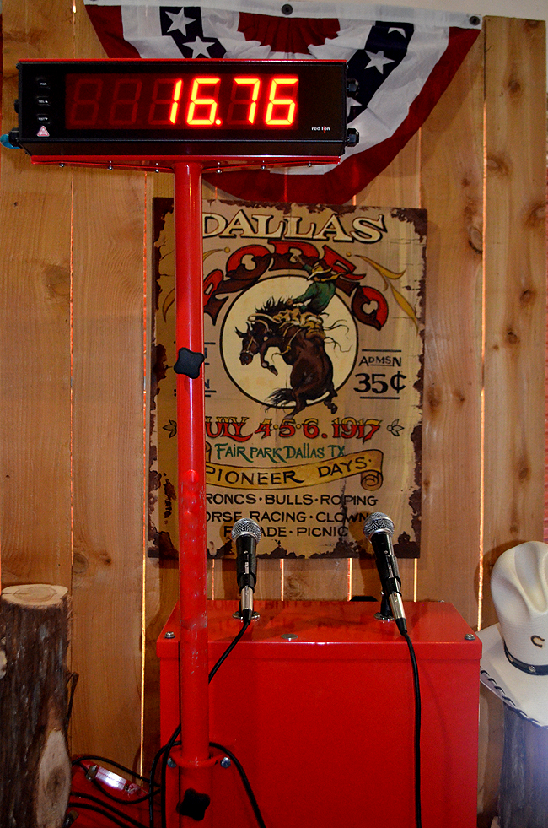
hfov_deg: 34.1
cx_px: 274
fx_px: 894
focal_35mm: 39
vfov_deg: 49.6
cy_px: 414
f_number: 4.2
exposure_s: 1/60
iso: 3200
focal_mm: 26
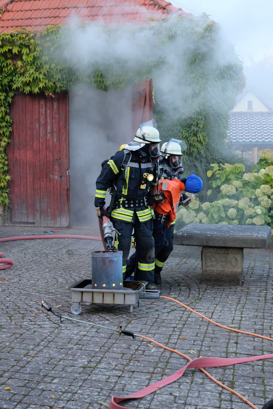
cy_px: 204
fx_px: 682
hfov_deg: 22.6
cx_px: 136
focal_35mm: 60
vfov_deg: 33.4
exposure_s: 1/125
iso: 800
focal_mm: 40.2
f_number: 5.3
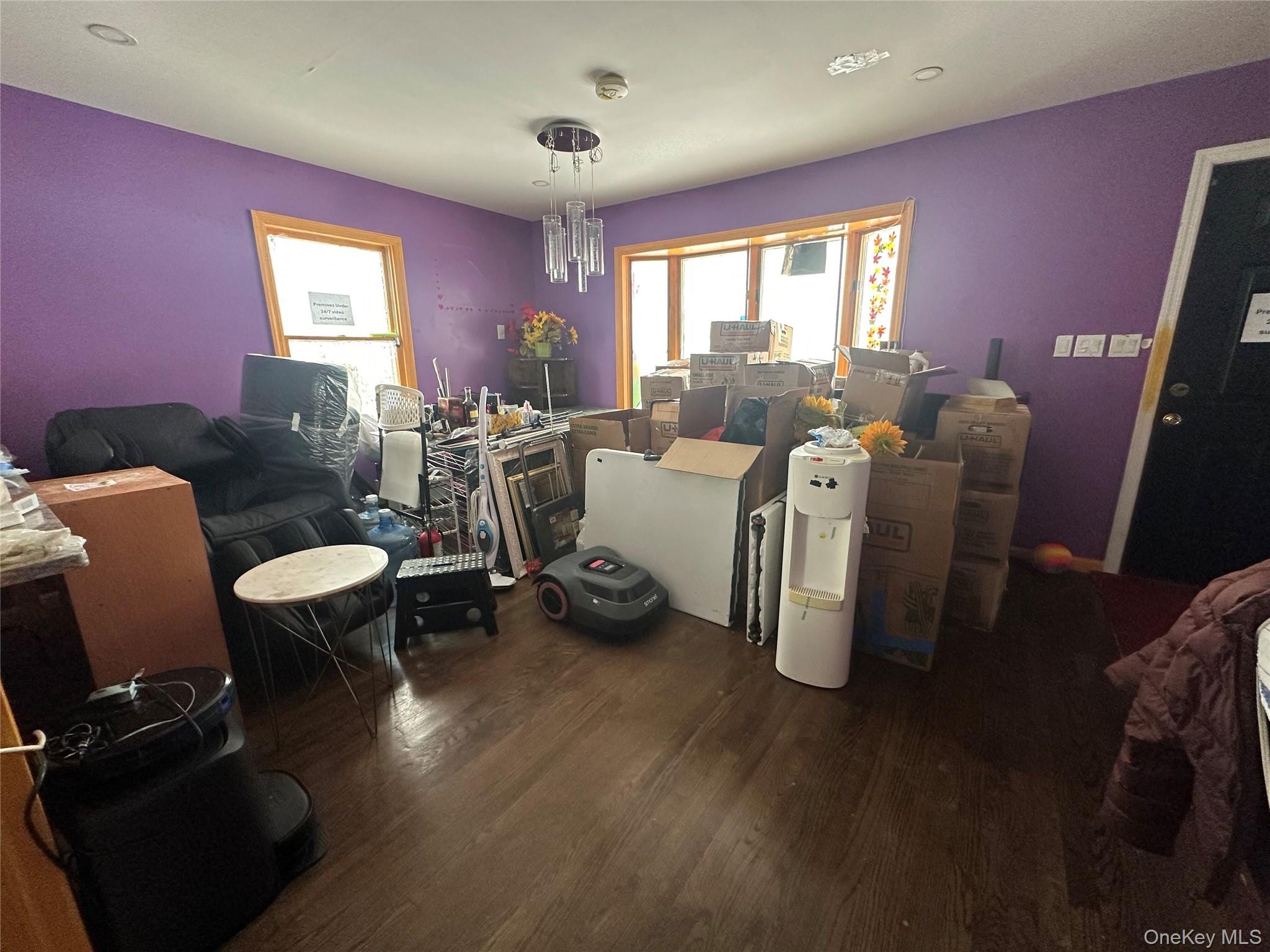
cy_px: 476
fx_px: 514
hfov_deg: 102.1
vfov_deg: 85.7
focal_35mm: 14
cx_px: 635
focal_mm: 2.22
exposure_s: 1/99
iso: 250
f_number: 2.2
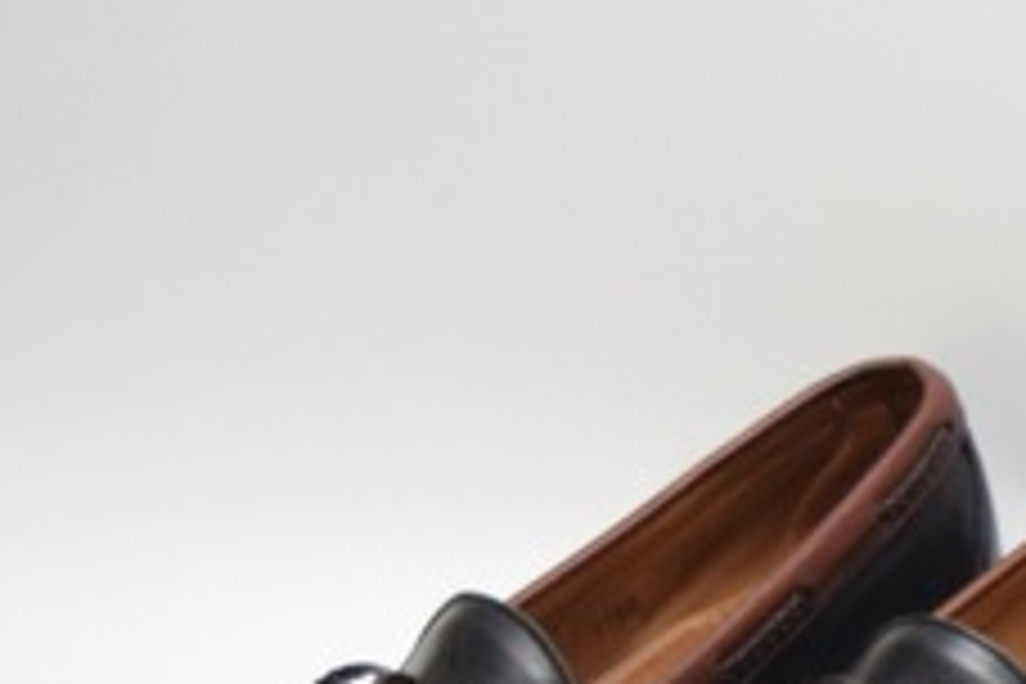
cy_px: 632
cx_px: 2164
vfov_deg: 6.1
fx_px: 6384
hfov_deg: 8.6
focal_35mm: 224
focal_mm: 34
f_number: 4.5
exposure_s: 1/80
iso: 800
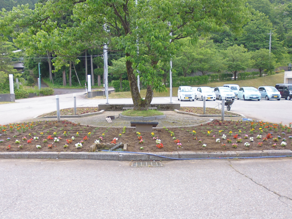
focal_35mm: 30
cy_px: 121
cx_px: 142
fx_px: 253
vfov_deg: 46.7
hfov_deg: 60.0
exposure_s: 1/200
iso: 160
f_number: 2.8
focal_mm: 4.3
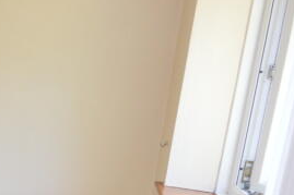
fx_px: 465
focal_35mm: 57
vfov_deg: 23.0
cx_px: -209
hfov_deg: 23.1
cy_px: 184
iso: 800
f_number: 7.1
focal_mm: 10
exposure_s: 1/60
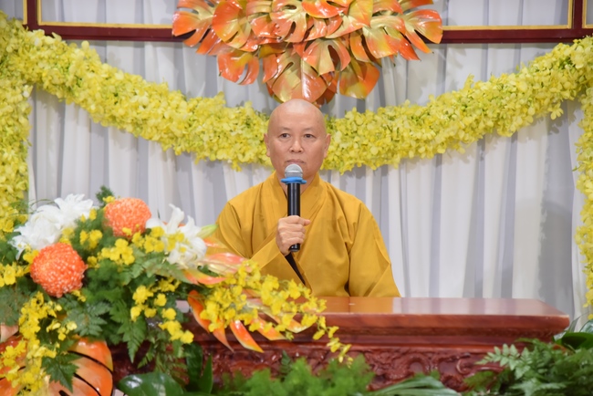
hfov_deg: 17.1
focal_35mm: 120
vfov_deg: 11.4
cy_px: 198
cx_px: 296
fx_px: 1977
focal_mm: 120
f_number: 4
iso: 1250
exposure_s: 1/160
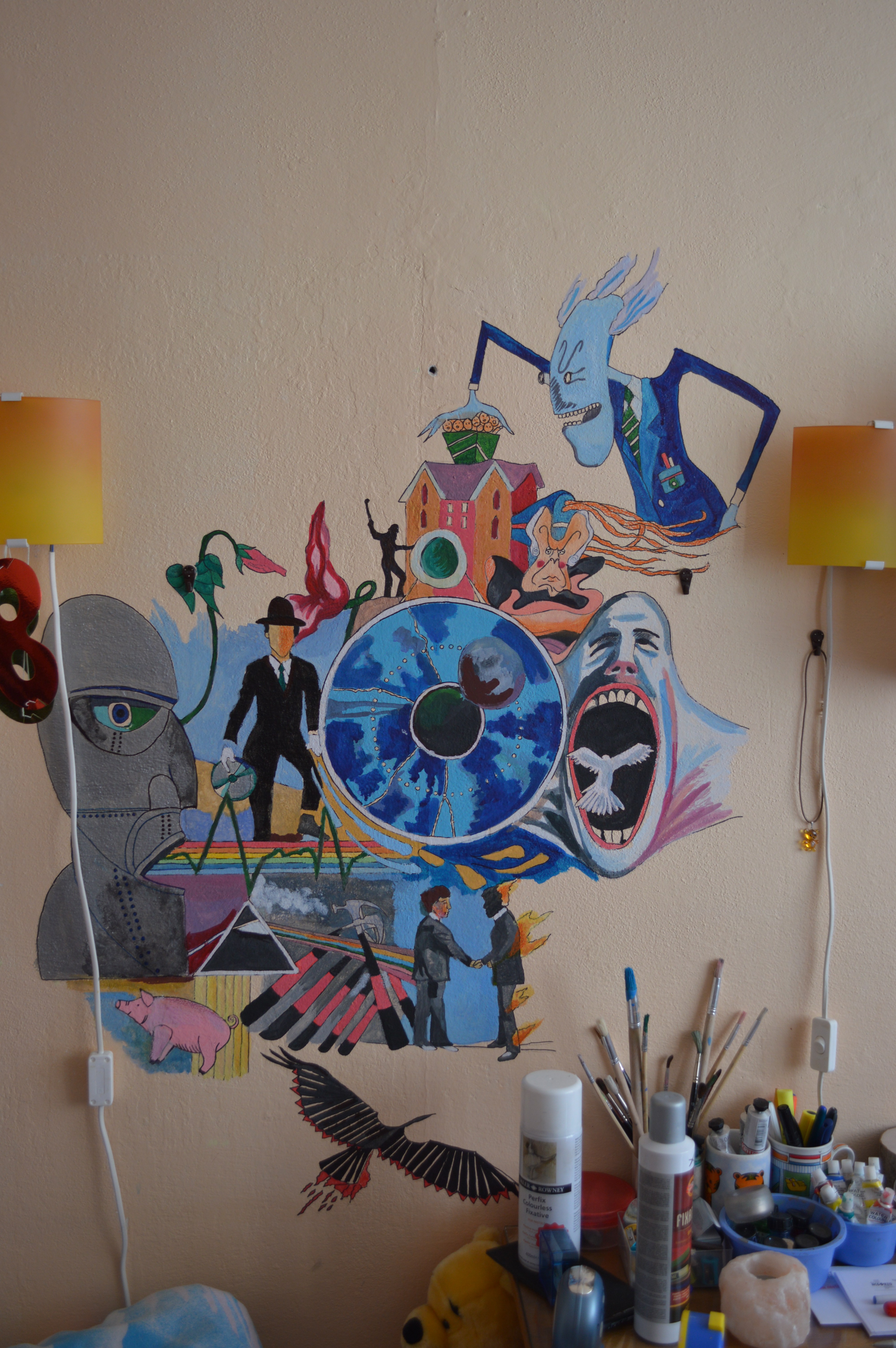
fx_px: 1234
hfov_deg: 39.9
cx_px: 448
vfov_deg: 57.3
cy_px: 674
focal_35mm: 33
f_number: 4
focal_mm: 22
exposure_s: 1/30
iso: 220
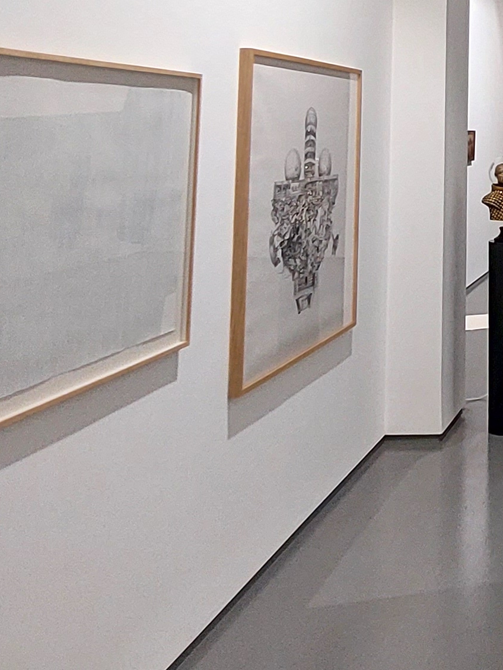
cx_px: 677
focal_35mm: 46
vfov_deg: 38.4
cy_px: 65
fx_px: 891
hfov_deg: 26.2
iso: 100
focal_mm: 1.74
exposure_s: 1/50
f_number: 2.2
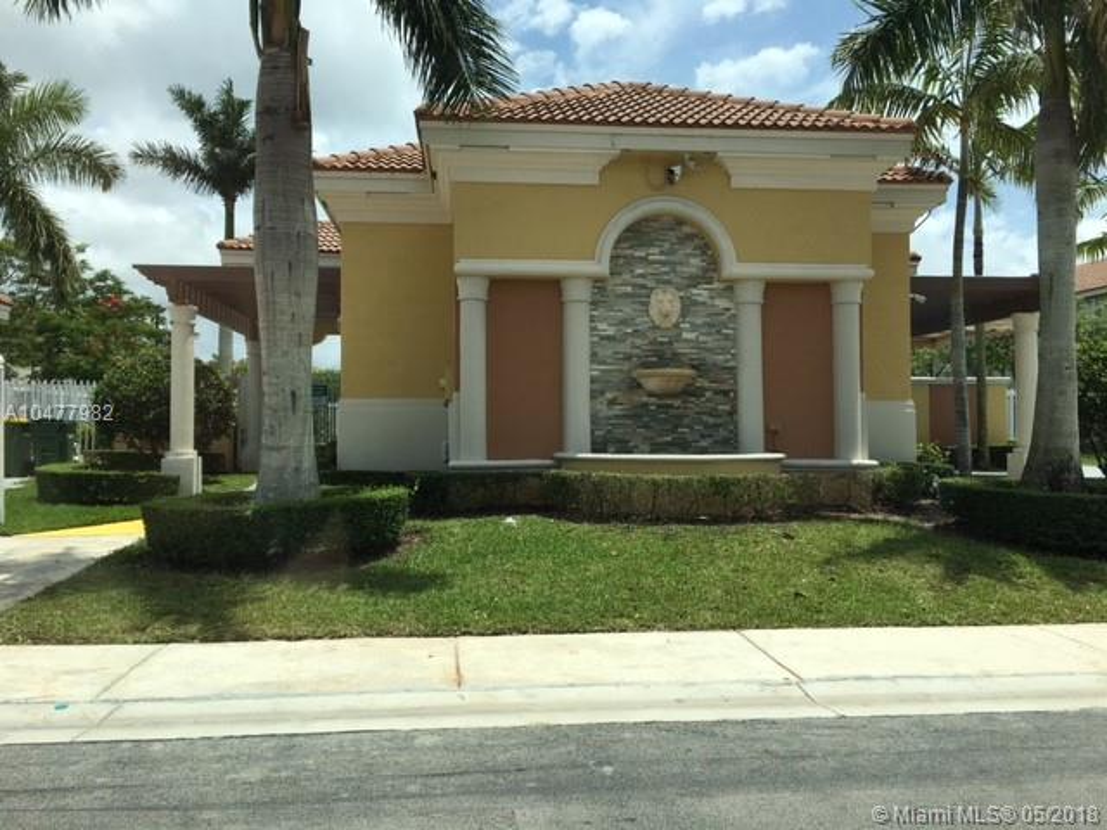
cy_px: 415
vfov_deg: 48.2
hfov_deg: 61.7
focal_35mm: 29
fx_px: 927
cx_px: 554
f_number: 2.2
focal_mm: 4.15
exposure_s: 1/2137
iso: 25
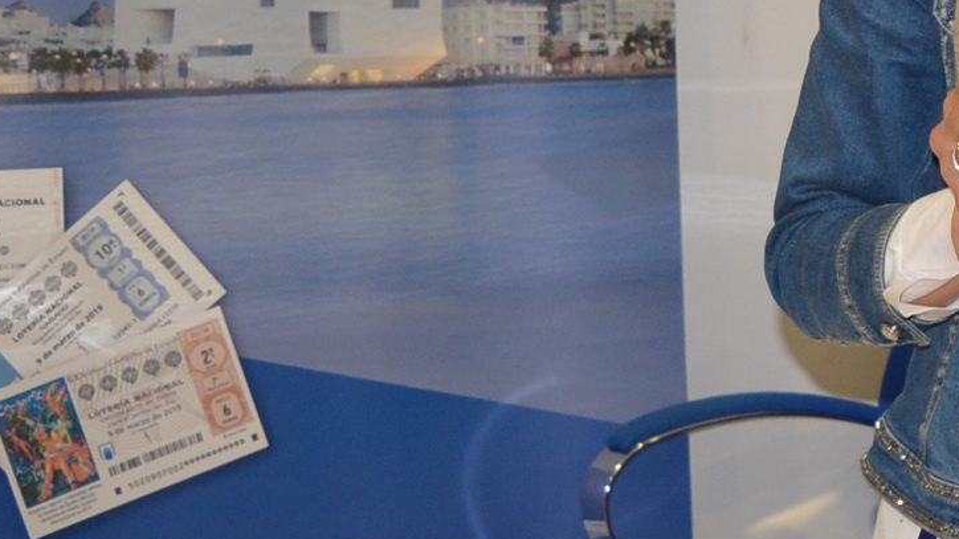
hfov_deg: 13.4
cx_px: 1772
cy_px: 93
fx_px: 3636
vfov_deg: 8.5
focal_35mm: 143
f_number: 4
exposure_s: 1/60
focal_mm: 22
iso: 400
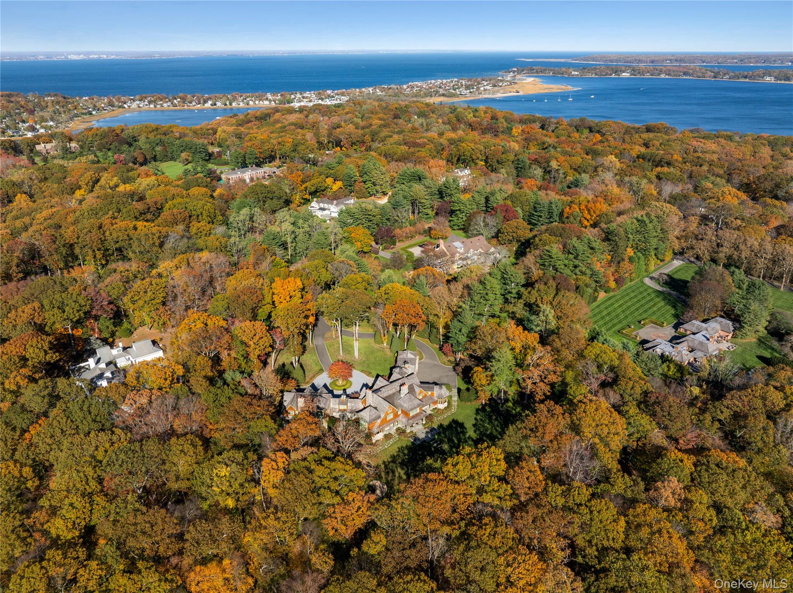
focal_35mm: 24
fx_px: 549
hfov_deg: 71.6
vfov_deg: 56.8
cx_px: 396
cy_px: 296
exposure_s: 1/500
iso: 100
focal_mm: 12.29
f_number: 5.6
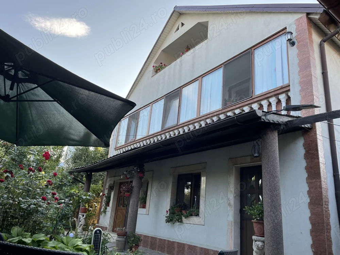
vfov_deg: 53.1
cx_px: 170
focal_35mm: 26
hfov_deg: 67.3
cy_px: 128
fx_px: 255
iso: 50
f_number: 1.6
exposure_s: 1/333
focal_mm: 5.1
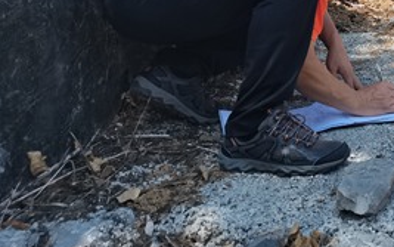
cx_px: 431
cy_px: -75
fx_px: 666
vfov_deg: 19.3
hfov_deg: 29.7
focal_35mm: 62
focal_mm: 5.58
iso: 50
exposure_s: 1/642
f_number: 1.8
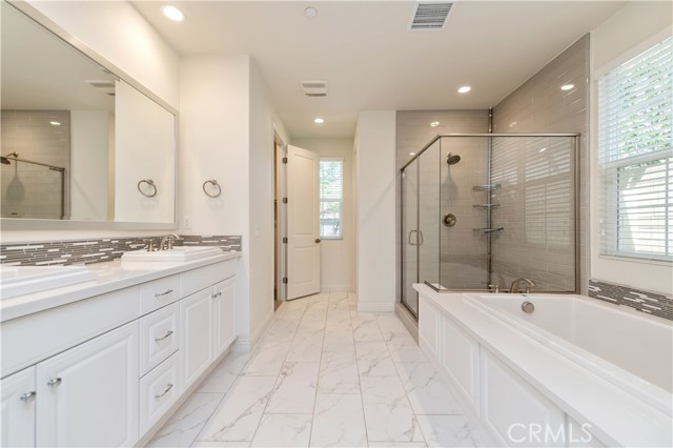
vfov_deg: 81.1
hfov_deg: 104.3
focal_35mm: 14
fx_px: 262
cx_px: 336
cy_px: 224
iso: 200
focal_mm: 14
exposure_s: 1/60
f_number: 4
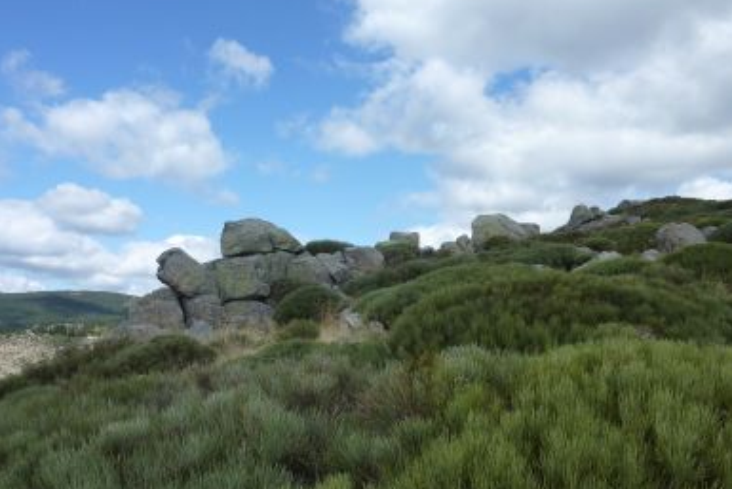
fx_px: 549
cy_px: 264
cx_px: 376
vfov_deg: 47.9
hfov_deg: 67.3
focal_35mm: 27
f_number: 4.5
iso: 125
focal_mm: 4.1
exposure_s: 1/500
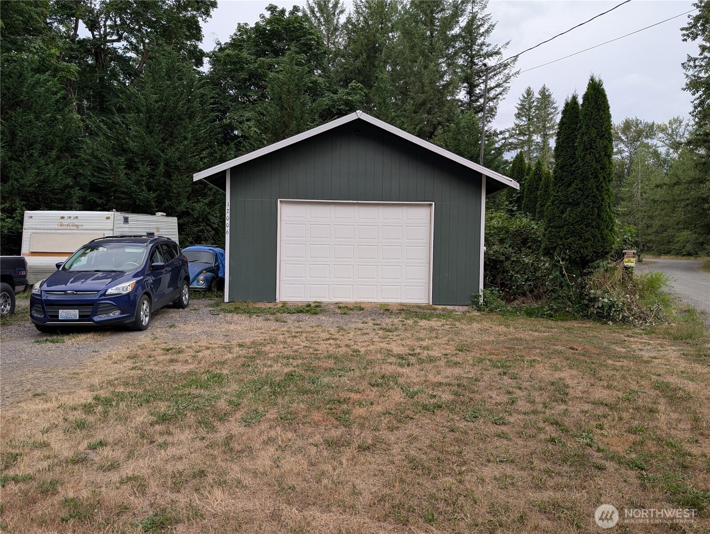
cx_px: 355
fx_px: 493
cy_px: 267
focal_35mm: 24
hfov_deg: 71.5
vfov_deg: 56.9
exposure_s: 1/63
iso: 20
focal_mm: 6.9
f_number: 1.68
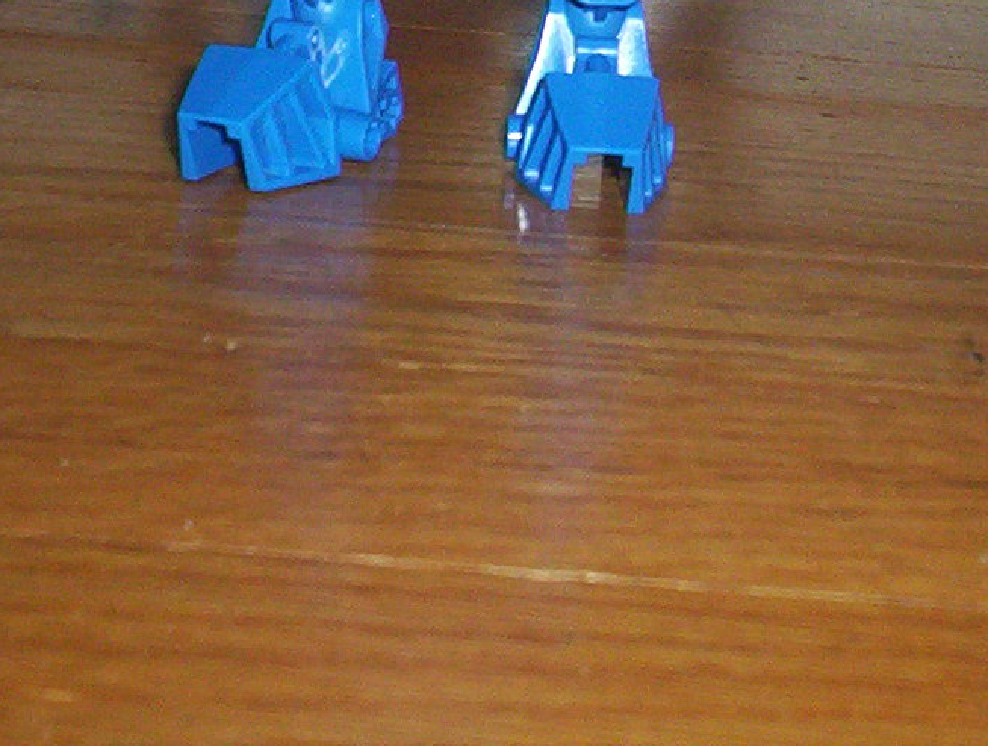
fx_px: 2718
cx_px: 675
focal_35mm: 95
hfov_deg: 20.5
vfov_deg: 15.2
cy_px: -65
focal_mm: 4.99
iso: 140
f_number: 4.5
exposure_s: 1/60
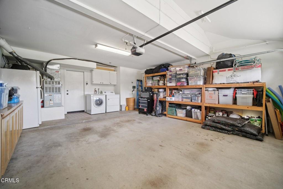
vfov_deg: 81.2
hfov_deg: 104.3
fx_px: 110
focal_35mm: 14
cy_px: 94
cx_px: 142
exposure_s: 1/8
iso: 250
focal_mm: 9
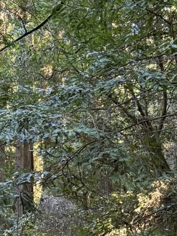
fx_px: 783
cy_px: 196
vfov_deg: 16.9
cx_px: 50
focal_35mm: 115
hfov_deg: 12.9
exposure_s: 1/60
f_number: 1.78
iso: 320
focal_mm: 6.76
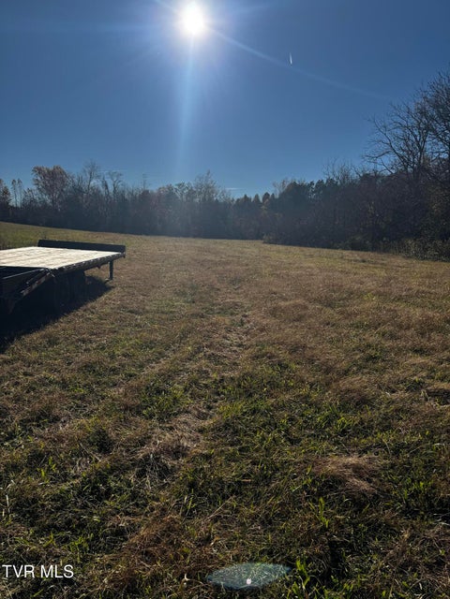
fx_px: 416
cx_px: 225
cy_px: 300
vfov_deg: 71.6
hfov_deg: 56.8
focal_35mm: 24
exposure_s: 1/10417
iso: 80
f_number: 1.78
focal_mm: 6.76
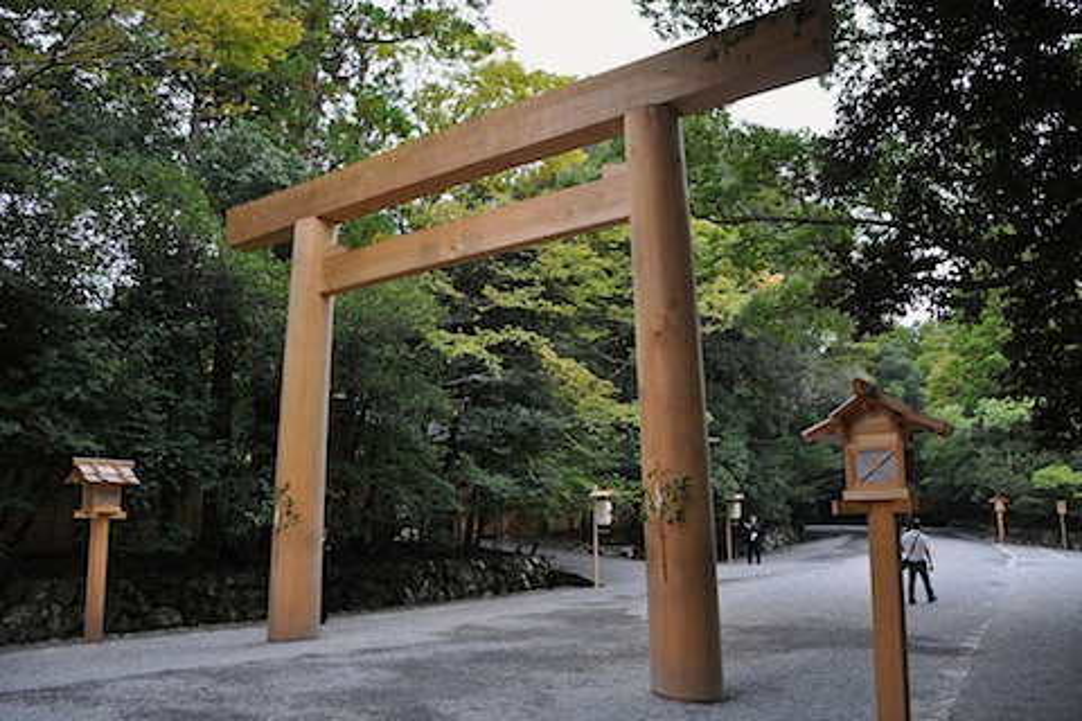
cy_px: 360
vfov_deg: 47.9
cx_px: 541
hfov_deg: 67.4
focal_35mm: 27
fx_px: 811
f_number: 4.5
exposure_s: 1/80
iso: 400
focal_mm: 18
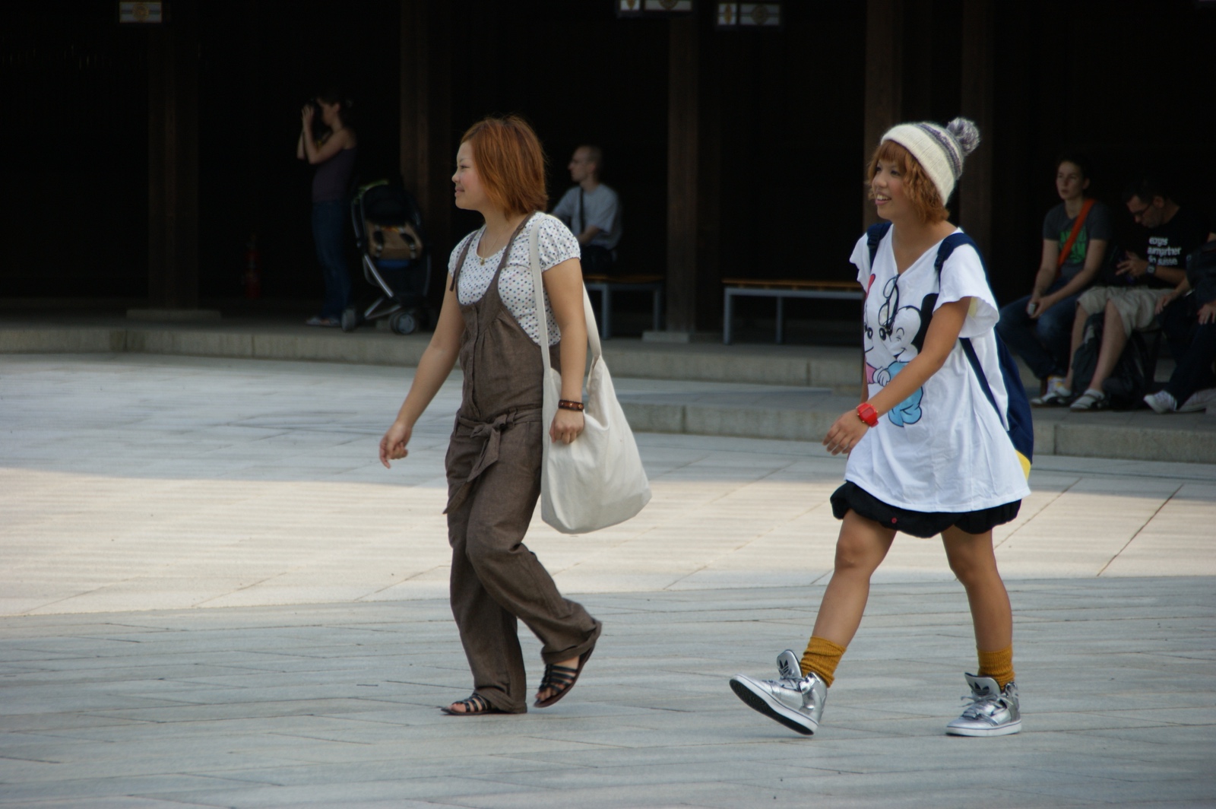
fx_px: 8100
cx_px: 608
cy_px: 404
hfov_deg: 8.6
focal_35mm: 240
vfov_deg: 5.7
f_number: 6.3
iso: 125
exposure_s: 1/320
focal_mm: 160
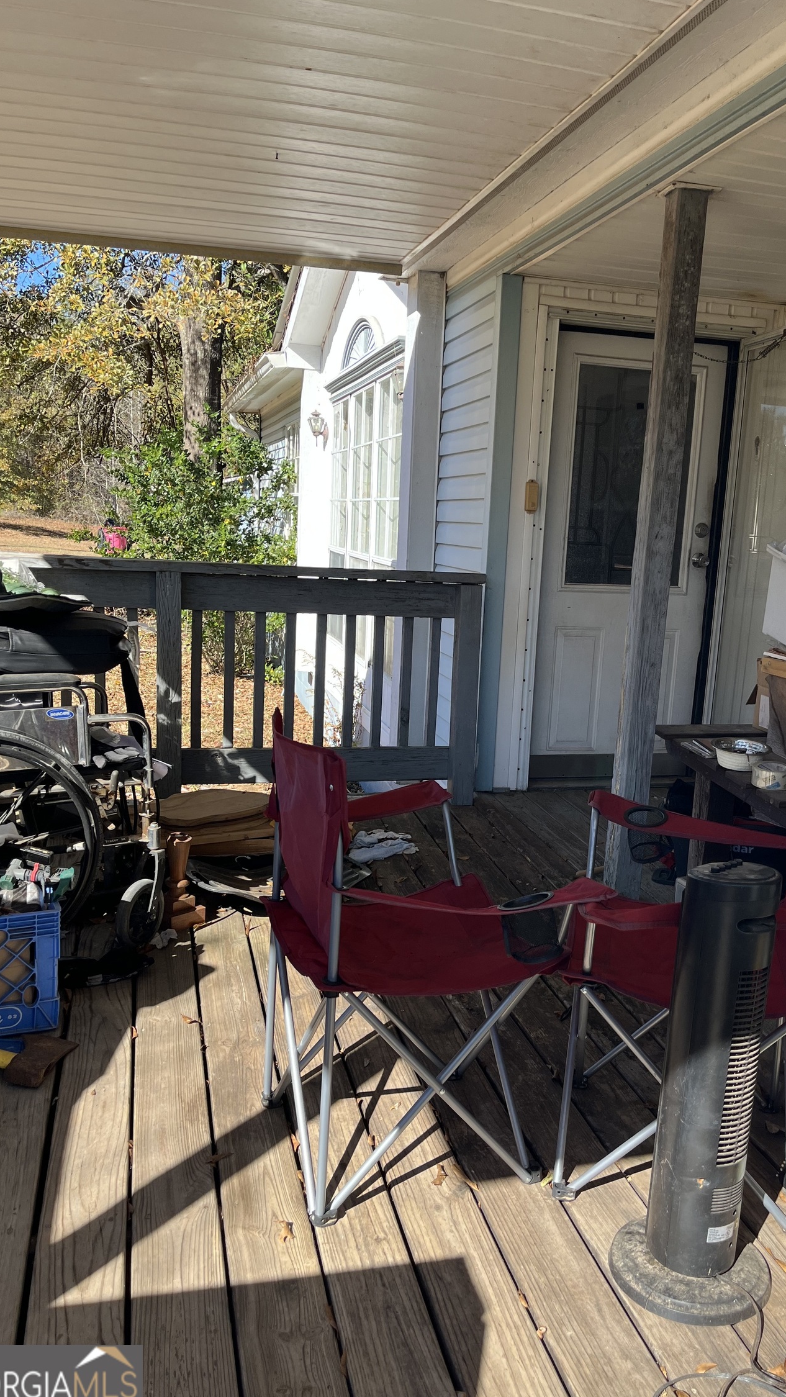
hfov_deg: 40.0
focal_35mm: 29
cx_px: 465
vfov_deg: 66.1
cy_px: 701
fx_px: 1074
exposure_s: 1/891
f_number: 1.6
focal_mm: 5.1
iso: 50
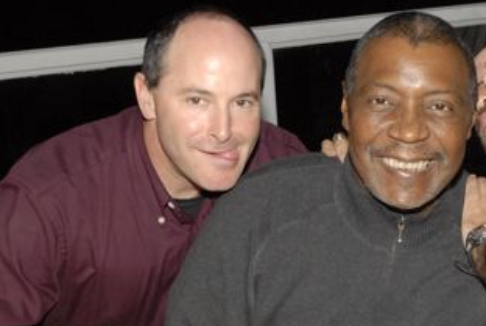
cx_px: 396
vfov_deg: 15.4
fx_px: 1204
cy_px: 221
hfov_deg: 22.5
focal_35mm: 89
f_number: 10
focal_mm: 29
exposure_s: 1/60
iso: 800
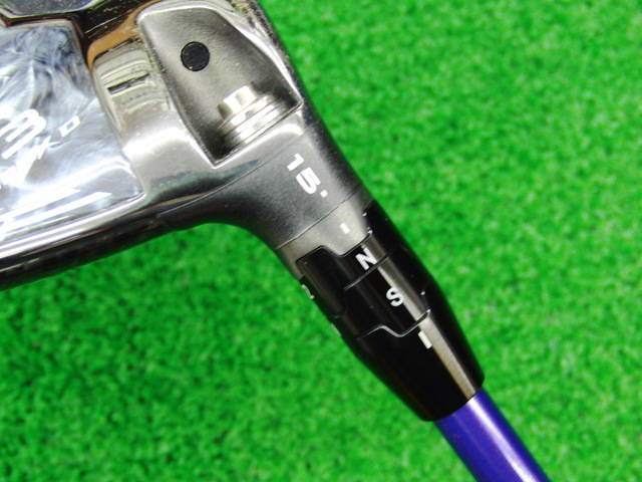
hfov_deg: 43.9
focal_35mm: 43
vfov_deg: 33.6
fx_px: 797
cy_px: 241
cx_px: 321
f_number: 3.7
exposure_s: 1/15
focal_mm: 7.54
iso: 400
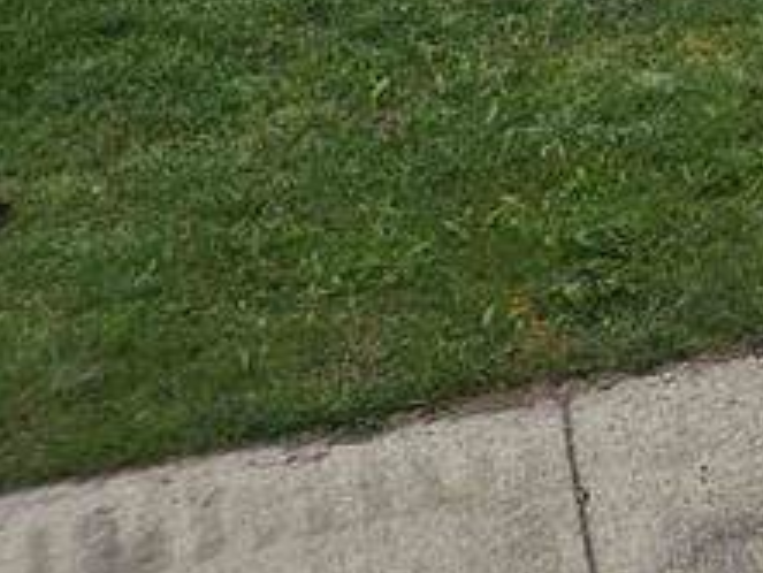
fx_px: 2933
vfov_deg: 9.2
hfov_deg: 11.3
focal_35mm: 133
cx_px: 2037
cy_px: -1067
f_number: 1.8
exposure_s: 1/1695
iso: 32
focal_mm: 5.4
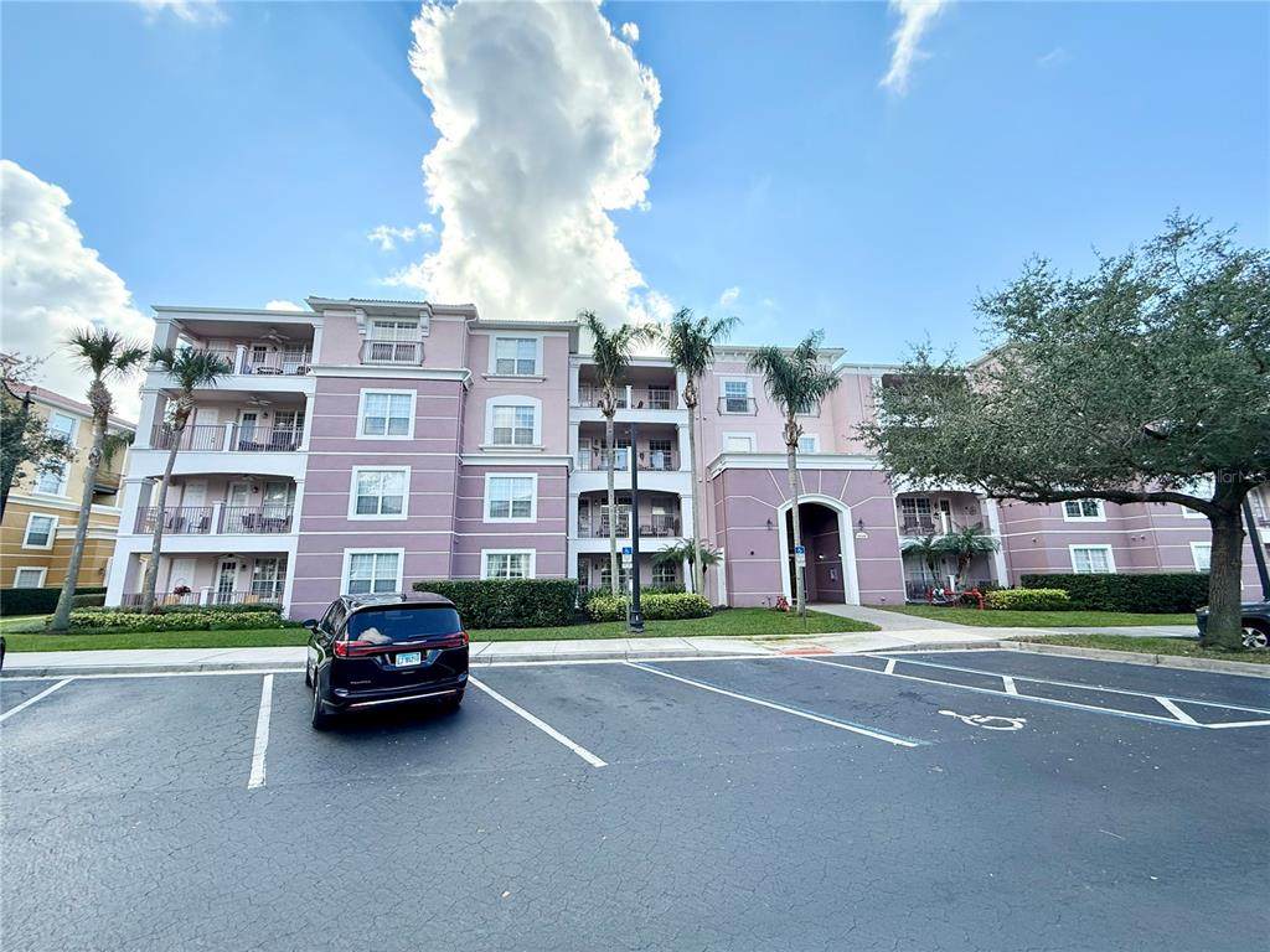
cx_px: 635
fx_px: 514
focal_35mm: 14
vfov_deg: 85.7
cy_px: 476
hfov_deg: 102.1
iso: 64
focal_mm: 2.22
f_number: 2.2
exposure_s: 1/1001
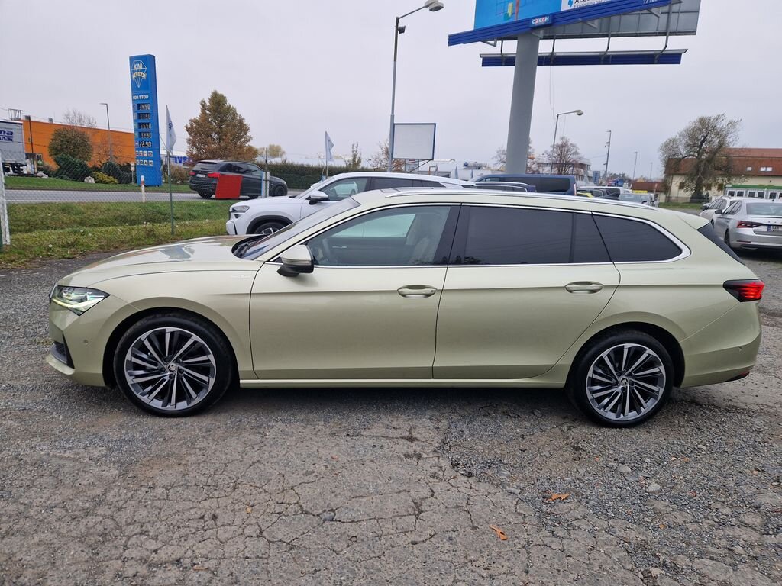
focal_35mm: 23
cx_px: 391
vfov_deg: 58.9
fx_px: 520
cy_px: 293
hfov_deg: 73.9
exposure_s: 1/180
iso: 80
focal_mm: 5.4
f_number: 1.8
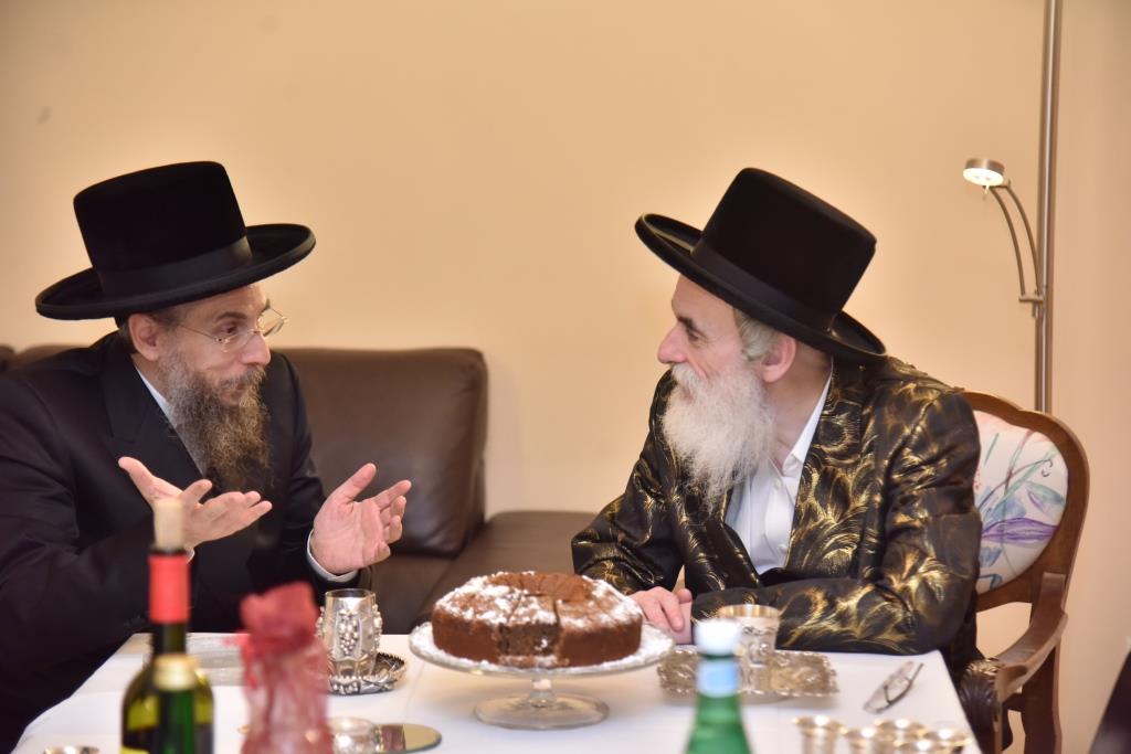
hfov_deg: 23.9
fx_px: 2671
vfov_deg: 16.1
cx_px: 566
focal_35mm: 85
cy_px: 377
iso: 2000
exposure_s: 1/160
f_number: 4
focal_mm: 85
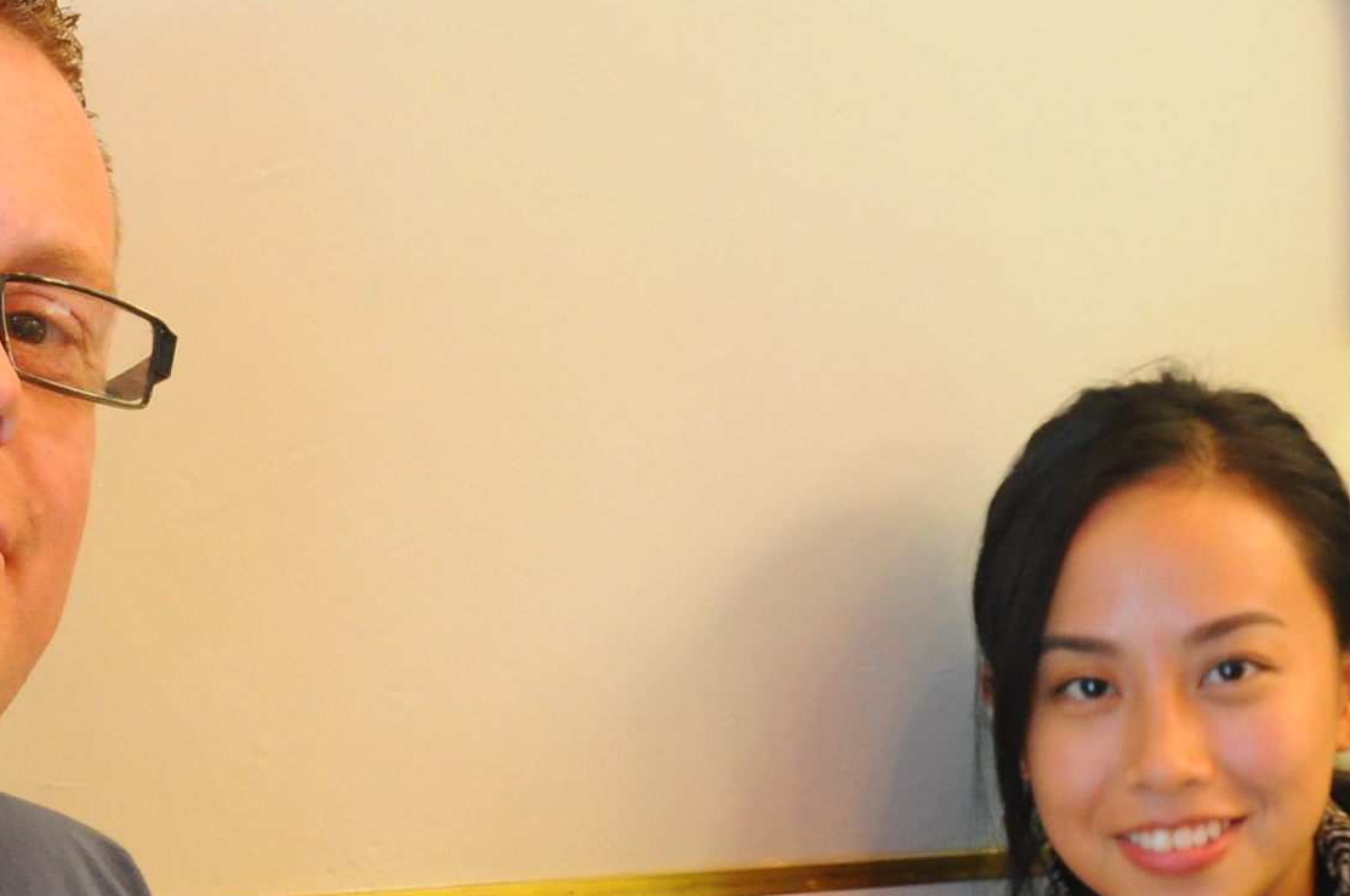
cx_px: 423
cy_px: 978
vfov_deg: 16.9
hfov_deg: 25.8
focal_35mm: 78
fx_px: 2921
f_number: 8
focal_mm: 18
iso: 1000
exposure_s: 1/4
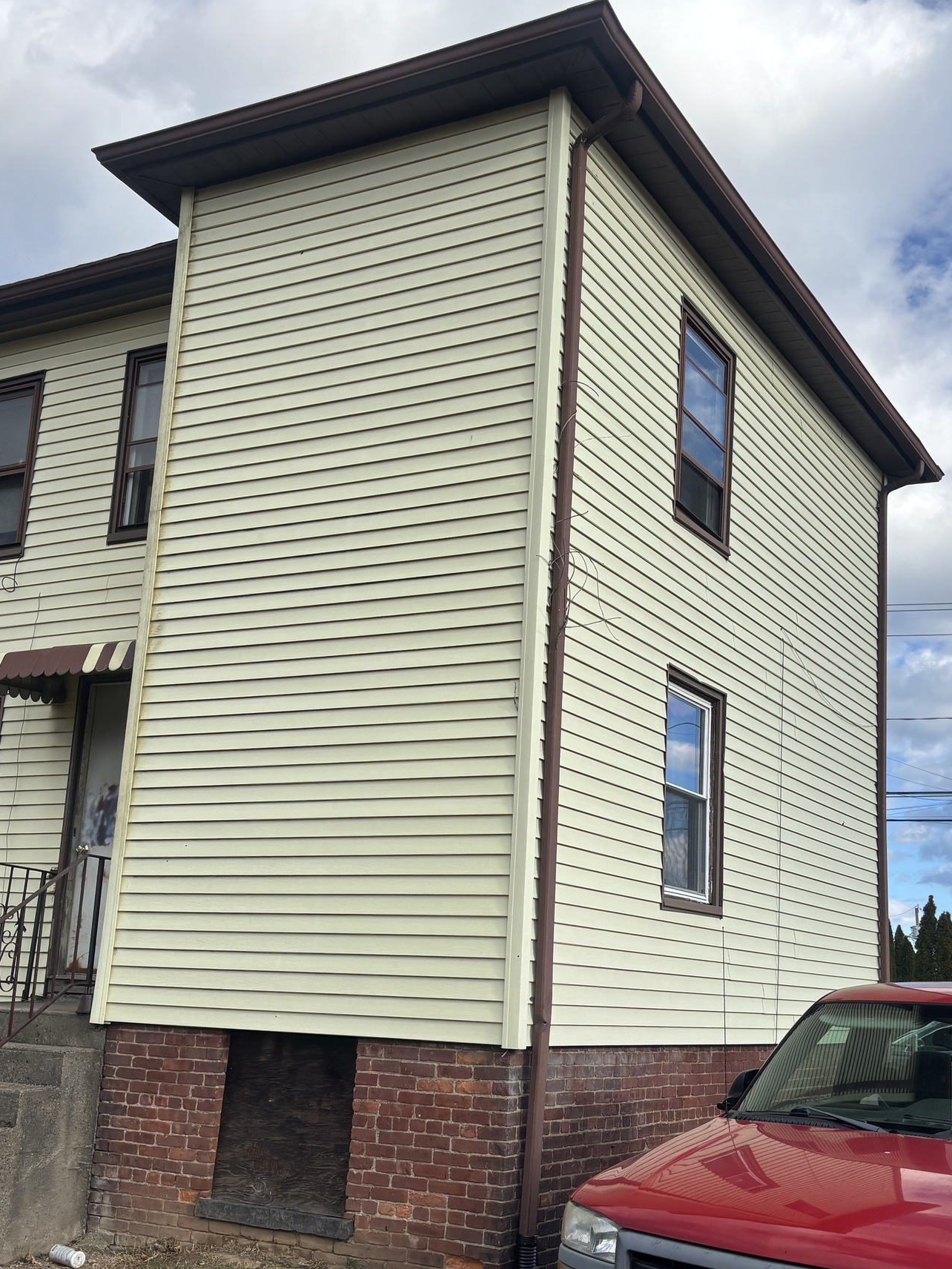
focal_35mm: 35
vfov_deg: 52.4
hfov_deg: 40.7
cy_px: 736
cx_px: 512
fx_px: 1283
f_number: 1.6
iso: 50
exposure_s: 1/2288
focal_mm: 5.96
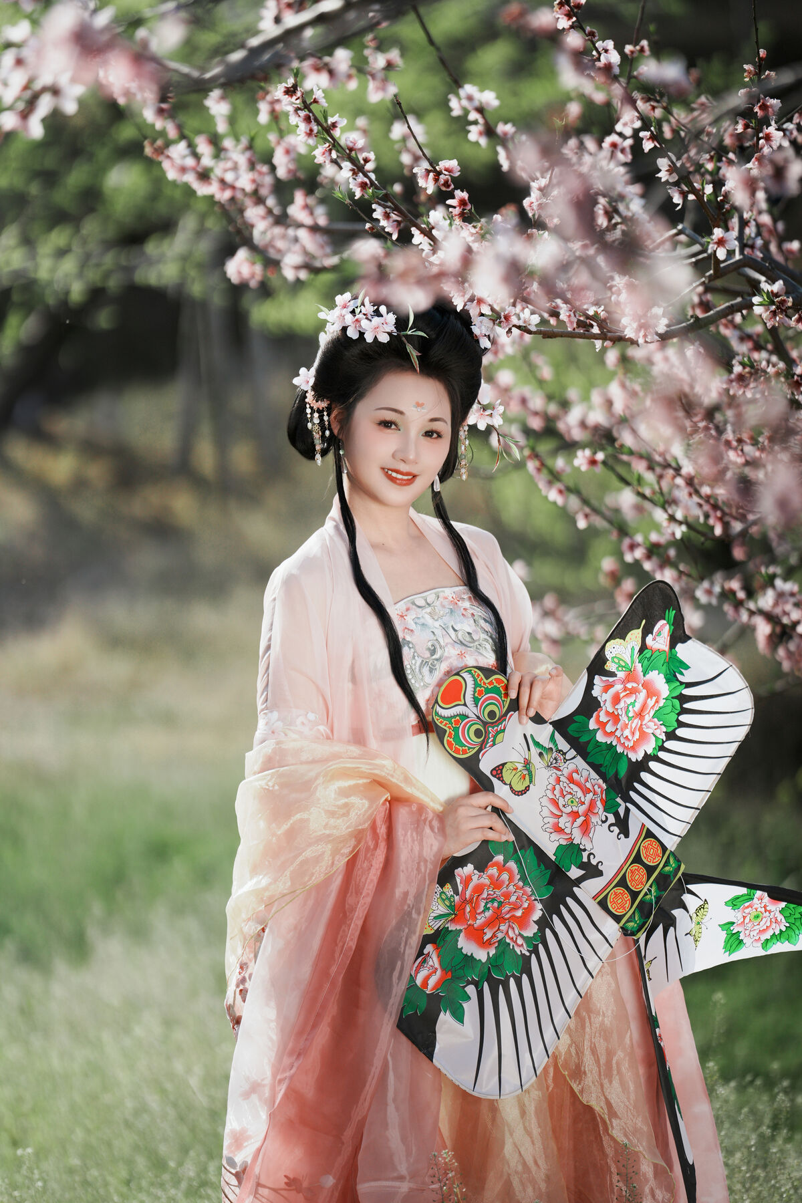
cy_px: 602
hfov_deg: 7.4
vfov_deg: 11.1
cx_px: 401
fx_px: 6182
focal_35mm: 185
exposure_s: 1/4000
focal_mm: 185
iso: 400
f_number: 2.8
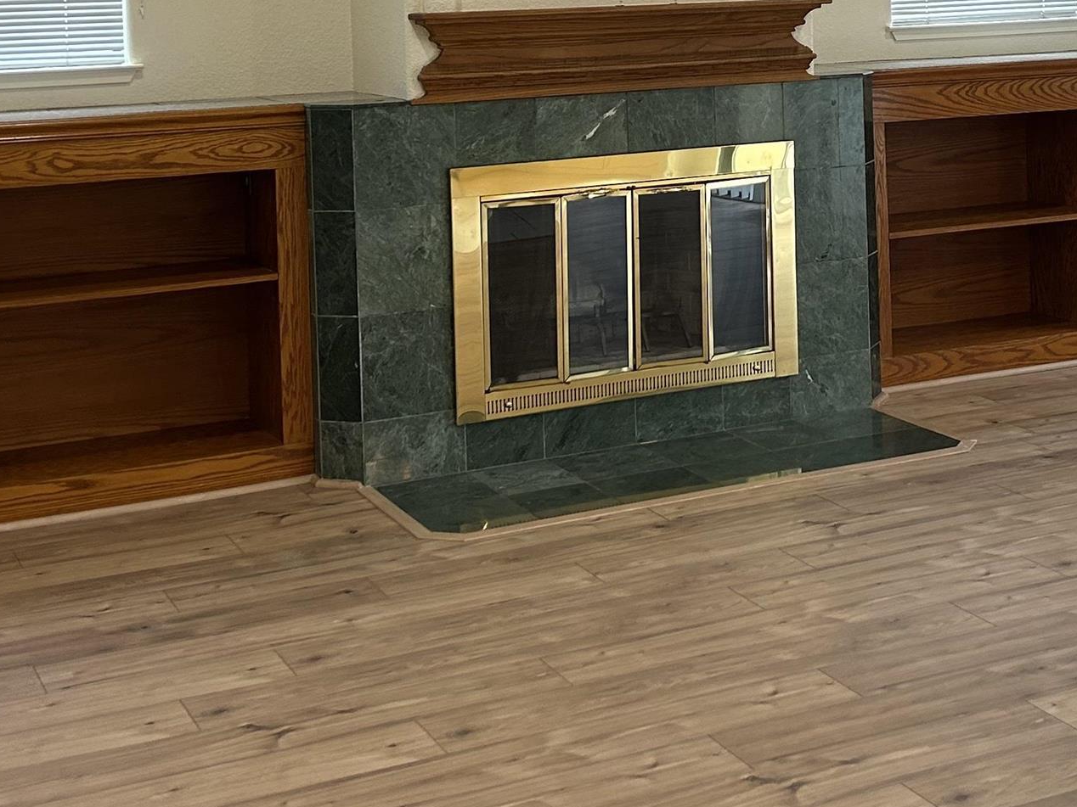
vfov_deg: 22.4
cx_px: 725
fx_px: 1960
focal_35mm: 63
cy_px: -2
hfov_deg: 30.5
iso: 100
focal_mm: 5.7
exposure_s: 1/120
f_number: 1.5
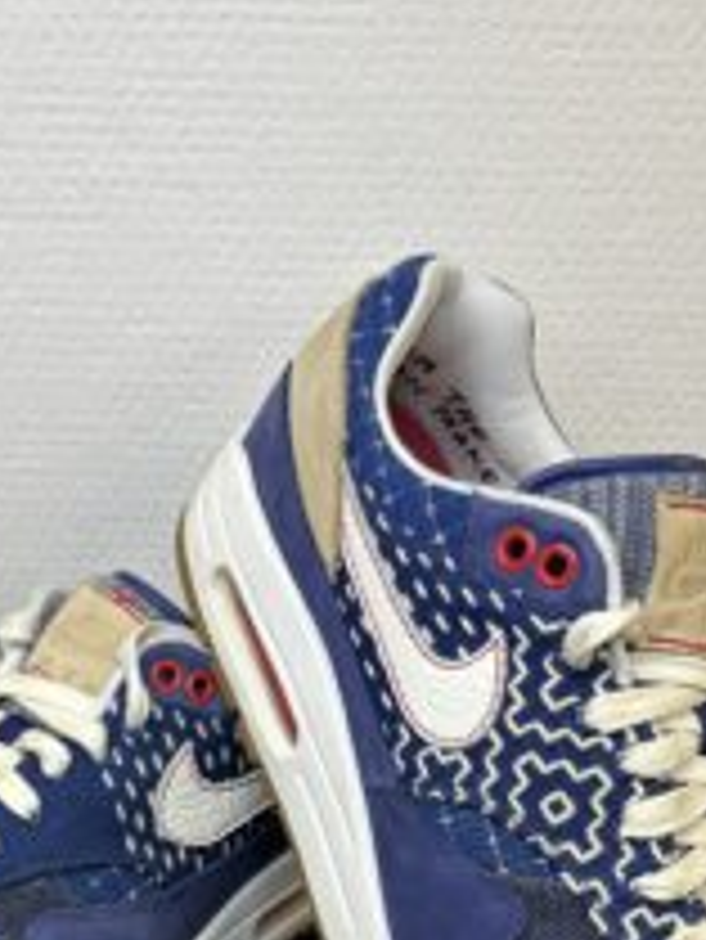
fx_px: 1250
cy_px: 841
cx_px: 247
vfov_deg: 38.5
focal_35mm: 46
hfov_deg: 31.4
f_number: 1.78
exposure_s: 1/100
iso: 80
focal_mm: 6.86
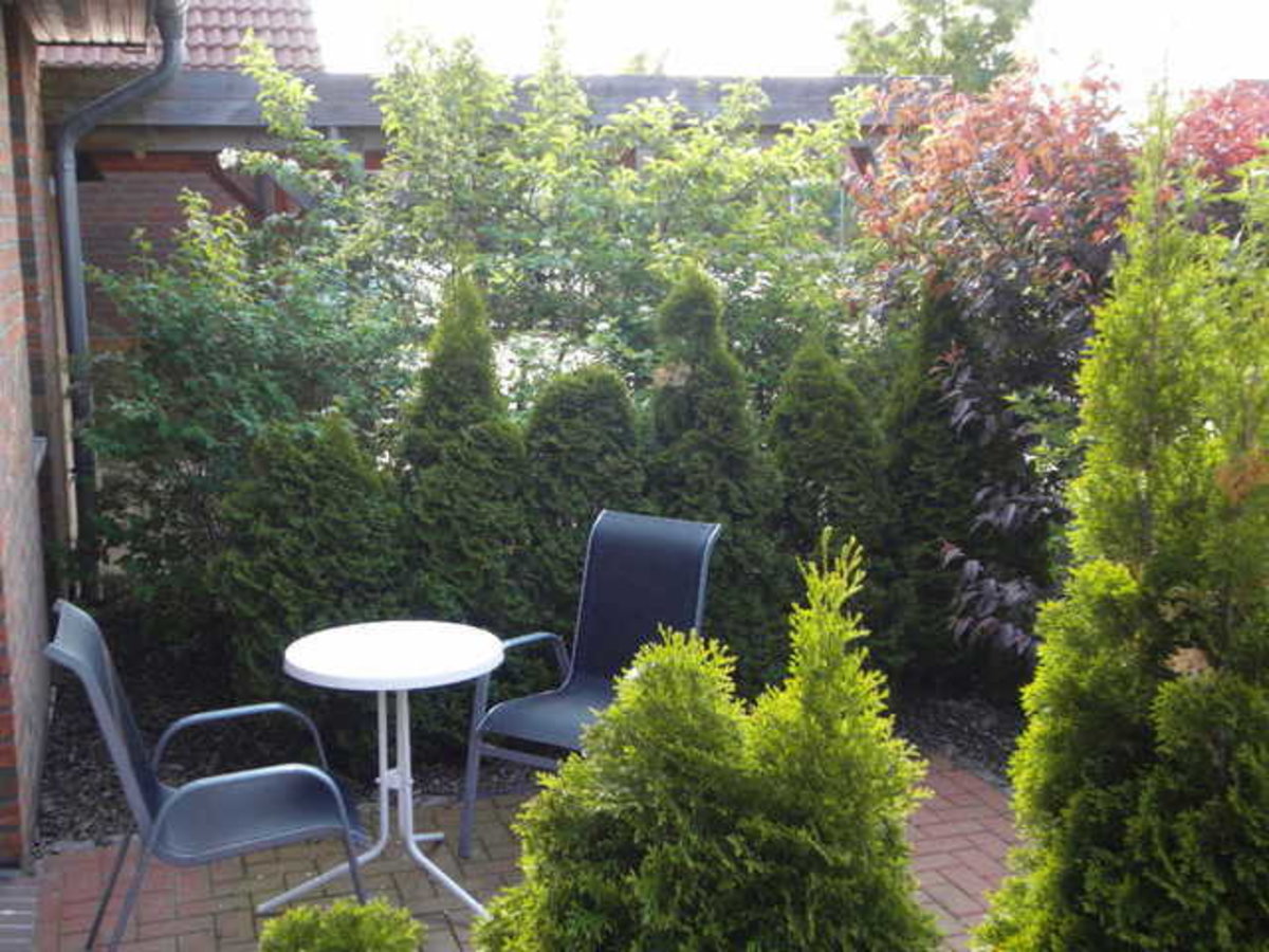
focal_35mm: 48
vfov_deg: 30.3
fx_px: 1760
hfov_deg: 39.7
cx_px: 634
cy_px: 476
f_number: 4
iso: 100
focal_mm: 8.5
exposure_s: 1/125
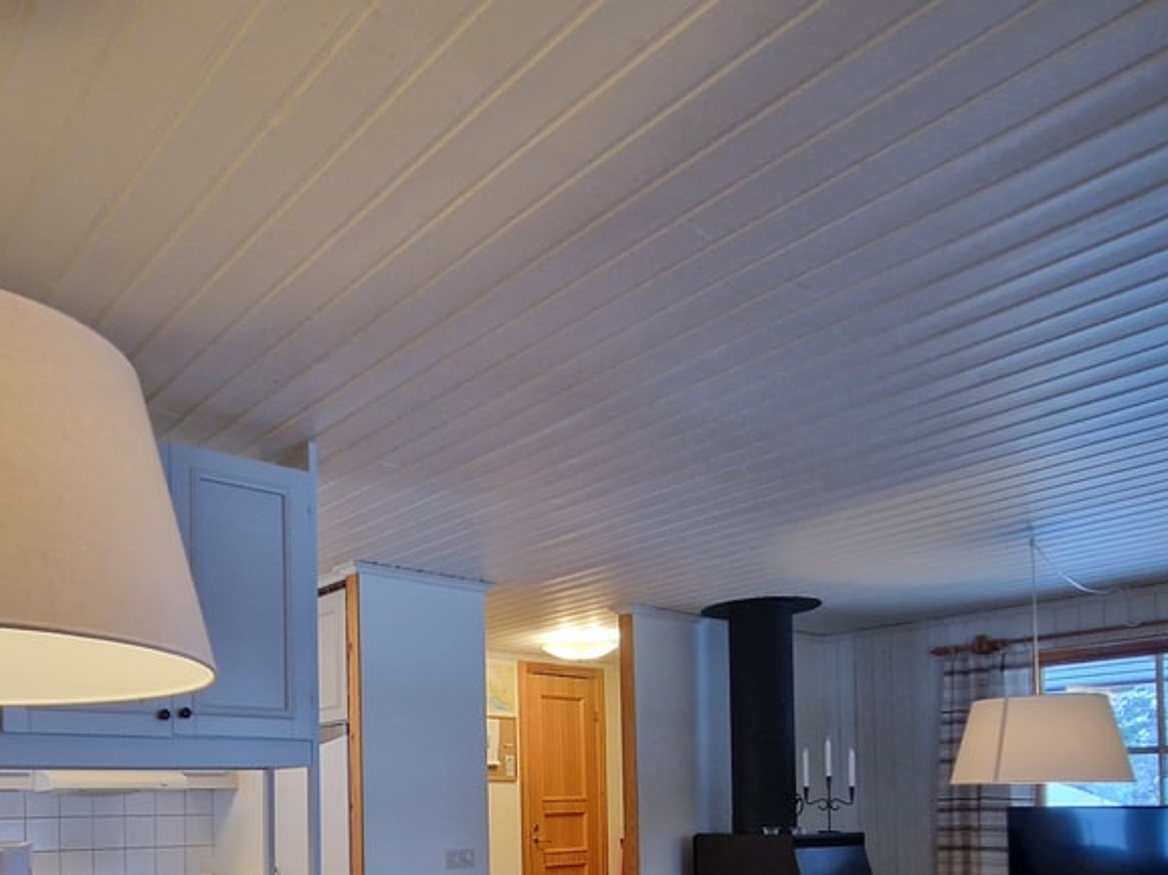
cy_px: 780
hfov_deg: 63.8
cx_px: 394
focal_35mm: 27
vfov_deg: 46.5
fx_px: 911
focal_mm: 2.2
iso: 400
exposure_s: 1/50
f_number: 2.2
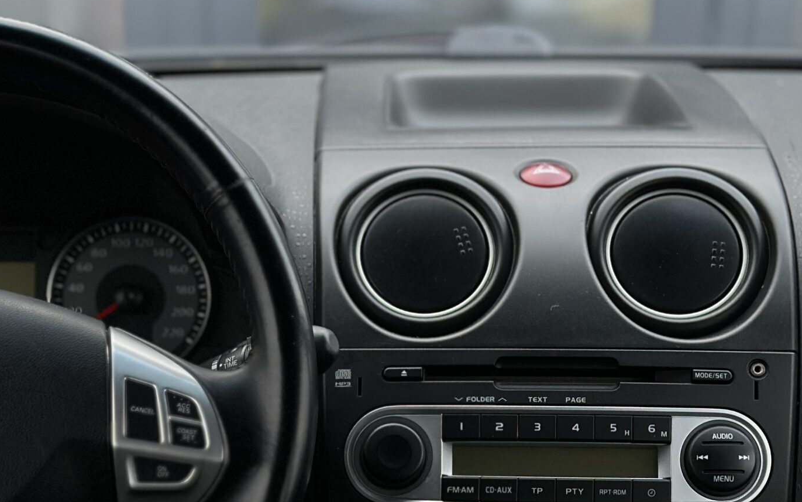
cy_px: 451
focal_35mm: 95
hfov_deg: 21.7
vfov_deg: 13.6
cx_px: 204
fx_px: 2077
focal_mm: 6.86
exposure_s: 1/109
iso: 125
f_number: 1.78
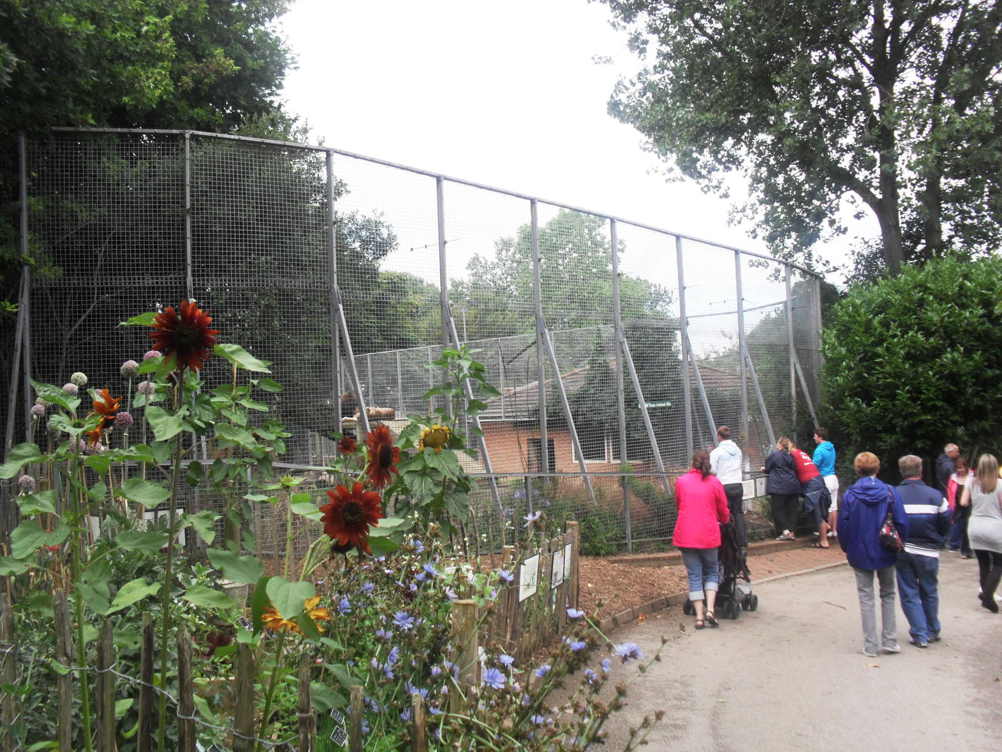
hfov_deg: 52.6
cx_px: 501
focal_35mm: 35
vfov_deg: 40.7
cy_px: 376
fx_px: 1013
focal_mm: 6.3
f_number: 3.2
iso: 100
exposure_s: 1/350
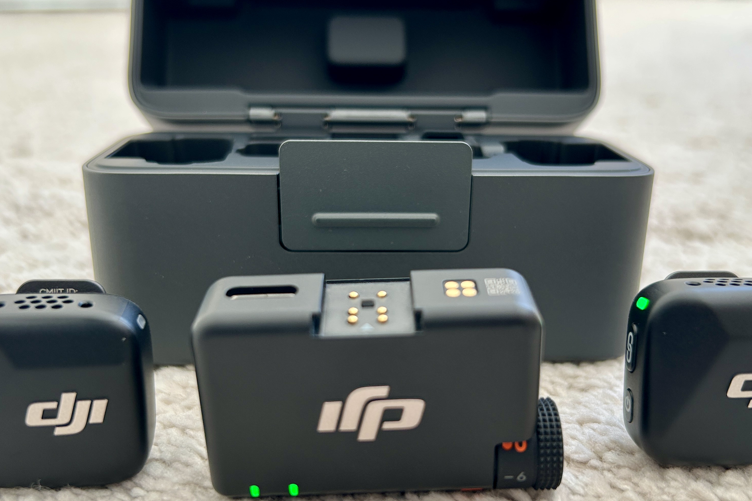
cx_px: 398
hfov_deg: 51.9
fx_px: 773
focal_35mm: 37
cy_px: 276
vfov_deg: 35.9
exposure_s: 1/121
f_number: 1.5
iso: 50
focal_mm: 5.7
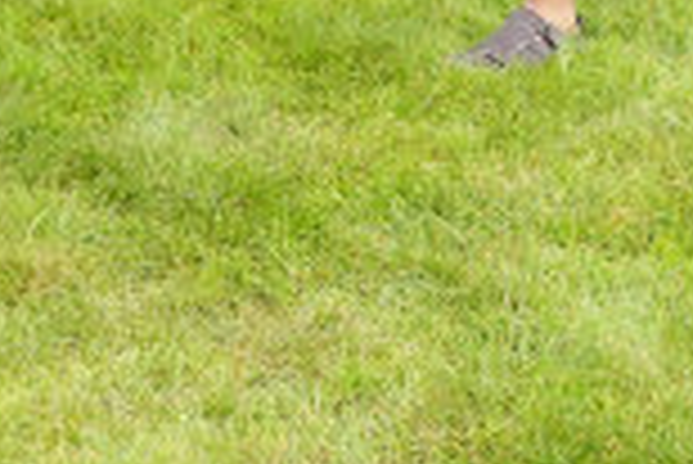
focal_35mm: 159
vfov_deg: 7.6
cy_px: -935
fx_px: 3064
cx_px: 68
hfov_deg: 12.8
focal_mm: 24
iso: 500
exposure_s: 1/500
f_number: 3.5
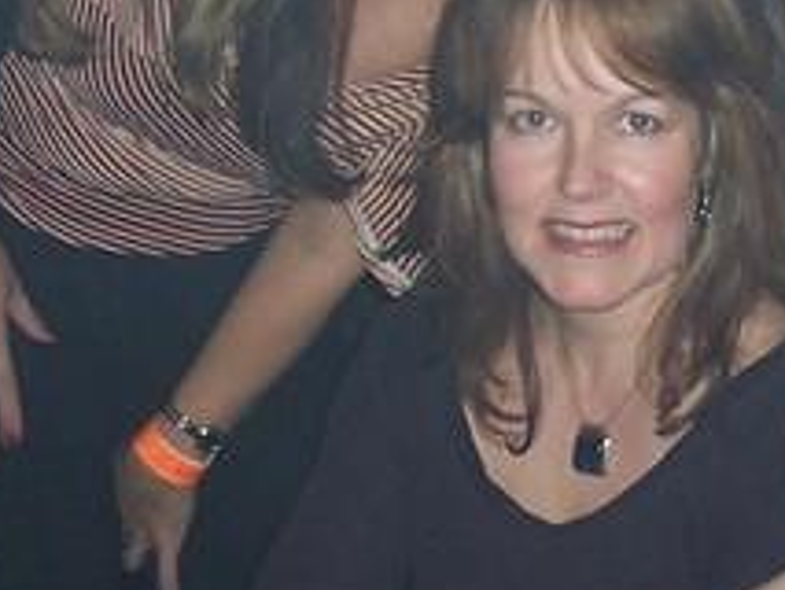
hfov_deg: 14.0
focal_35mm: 138
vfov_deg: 10.7
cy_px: 111
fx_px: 3131
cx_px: 829
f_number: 3
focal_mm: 7
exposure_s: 1/60
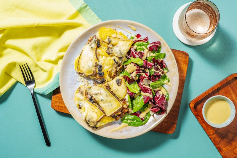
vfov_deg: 27.0
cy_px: 79
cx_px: 118
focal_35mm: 50
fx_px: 329
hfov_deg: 39.6
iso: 160
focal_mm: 50
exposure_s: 1/125
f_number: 11
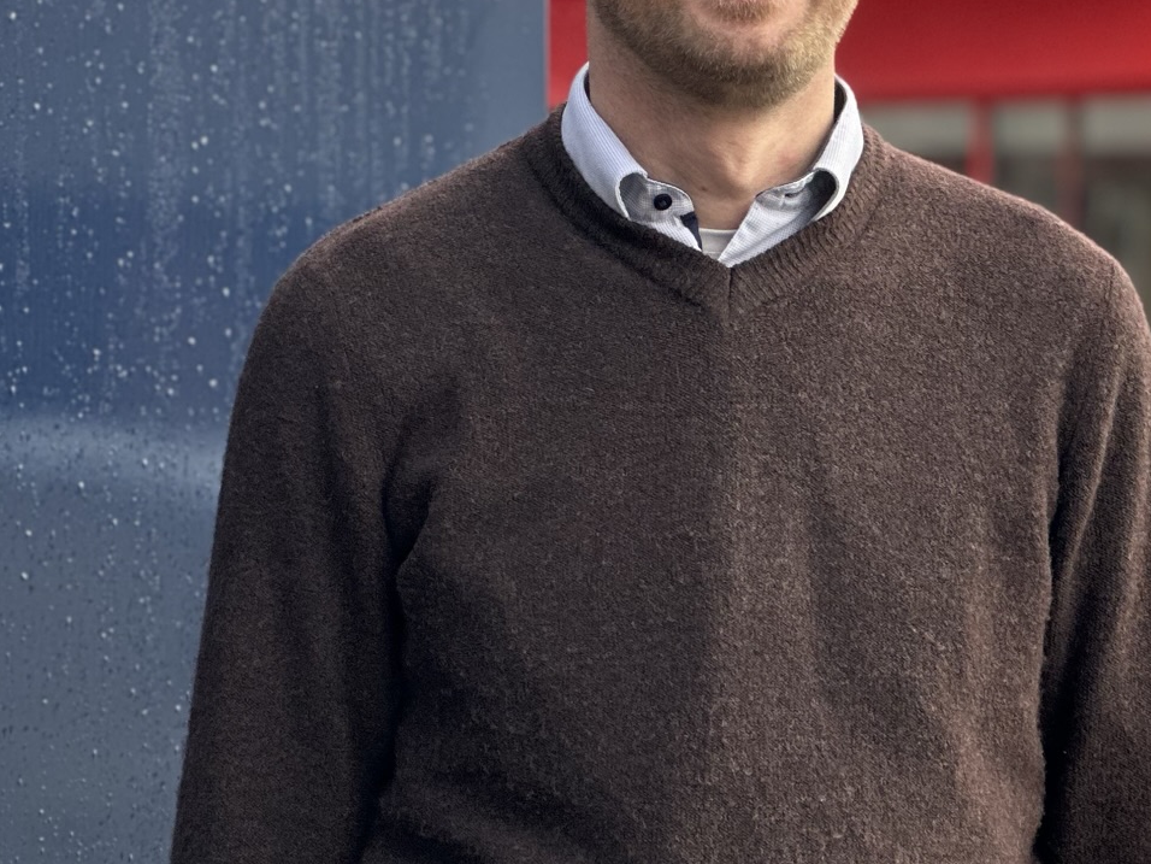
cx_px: 633
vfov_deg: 8.9
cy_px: -60
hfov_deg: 12.0
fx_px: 5486
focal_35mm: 165
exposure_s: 1/121
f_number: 2.8
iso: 80
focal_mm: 9
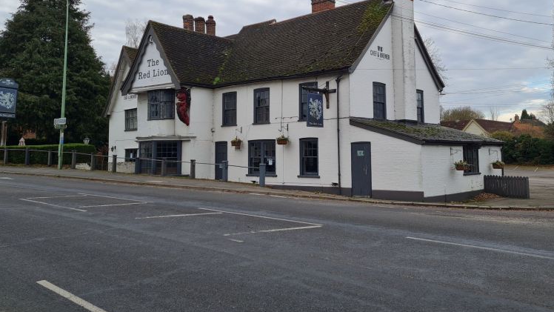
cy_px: 97
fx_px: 529
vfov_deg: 32.5
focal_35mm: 36
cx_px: 316
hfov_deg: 55.1
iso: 50
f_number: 1.8
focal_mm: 5.4
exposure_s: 1/728
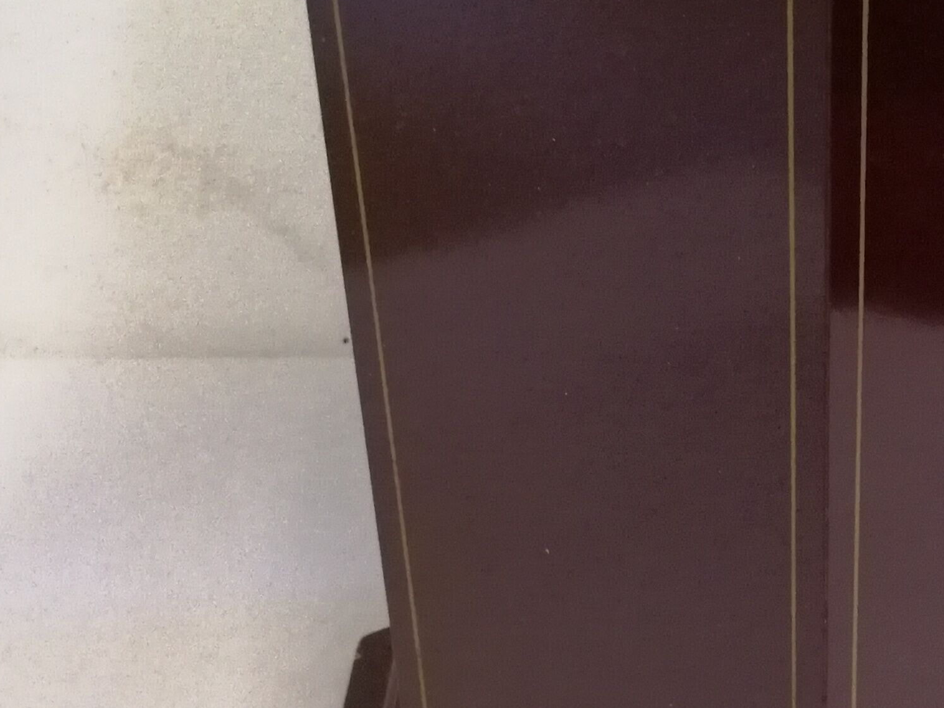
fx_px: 1827
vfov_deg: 21.9
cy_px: 361
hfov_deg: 27.9
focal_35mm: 67
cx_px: 851
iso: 250
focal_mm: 2.38
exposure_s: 1/100
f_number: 2.2
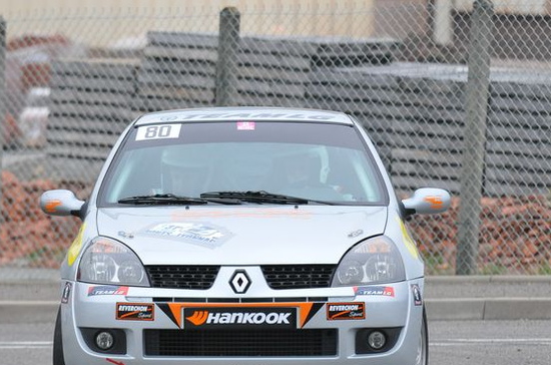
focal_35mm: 454
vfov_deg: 3.0
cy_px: 199
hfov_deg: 4.6
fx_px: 6933
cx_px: 192
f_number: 5.6
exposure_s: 1/800
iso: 1250
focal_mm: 210
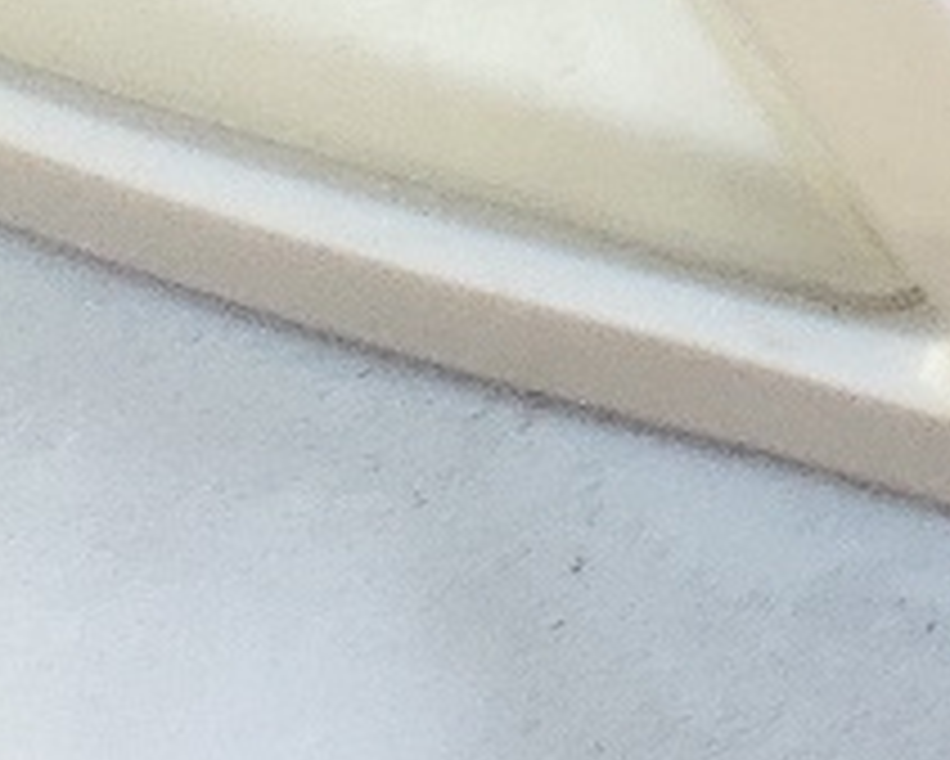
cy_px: -1677
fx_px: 5401
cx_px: 3575
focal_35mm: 192
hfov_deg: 7.6
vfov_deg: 7.0
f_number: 1.5
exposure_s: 1/385
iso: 50
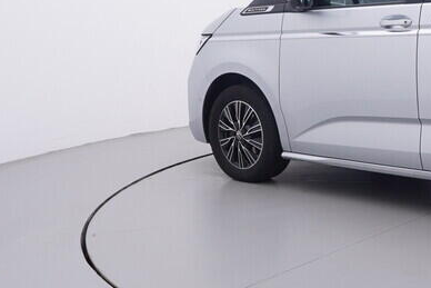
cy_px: 90
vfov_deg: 22.8
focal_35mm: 59
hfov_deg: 30.8
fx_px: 710
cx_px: 452
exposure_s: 1/80
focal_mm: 15
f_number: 5
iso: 200
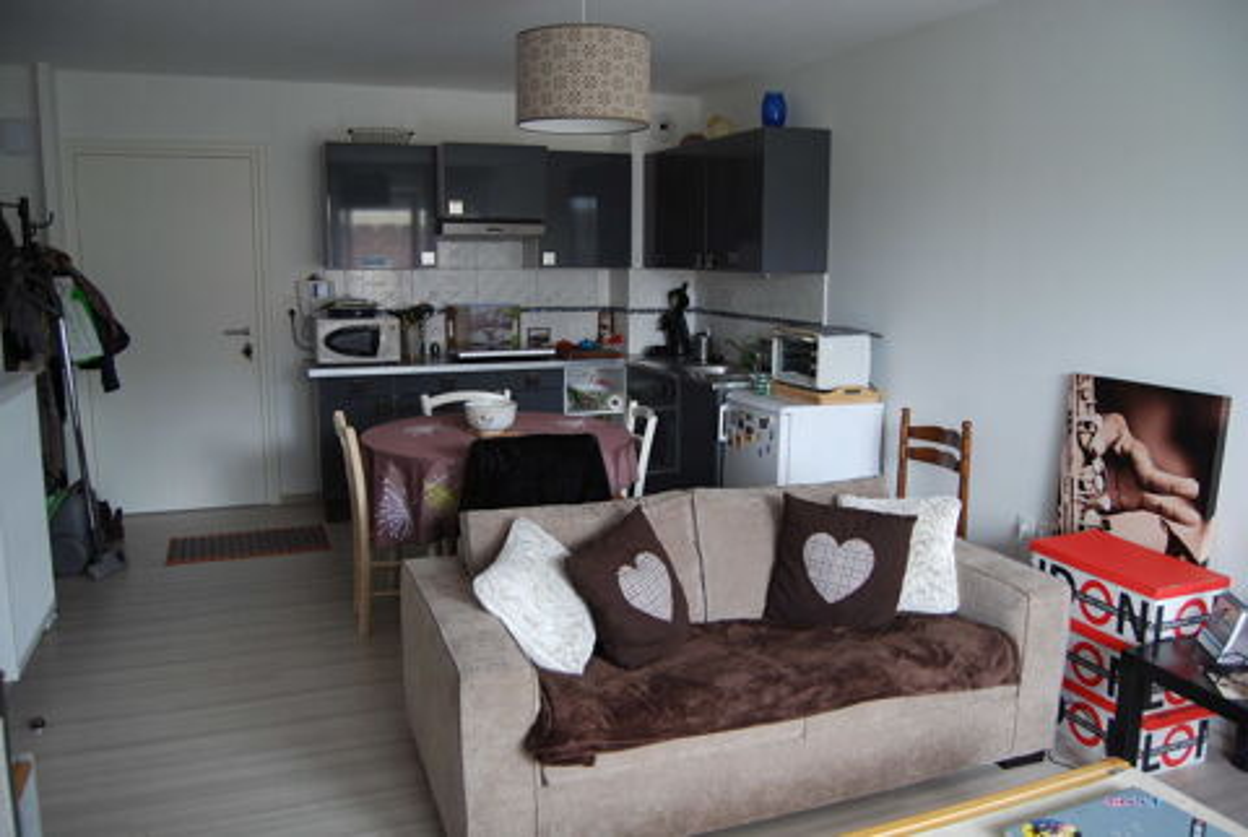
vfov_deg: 48.1
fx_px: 938
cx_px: 624
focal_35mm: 27
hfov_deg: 67.3
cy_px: 418
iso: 250
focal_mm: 18
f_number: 3.5
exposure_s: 1/30
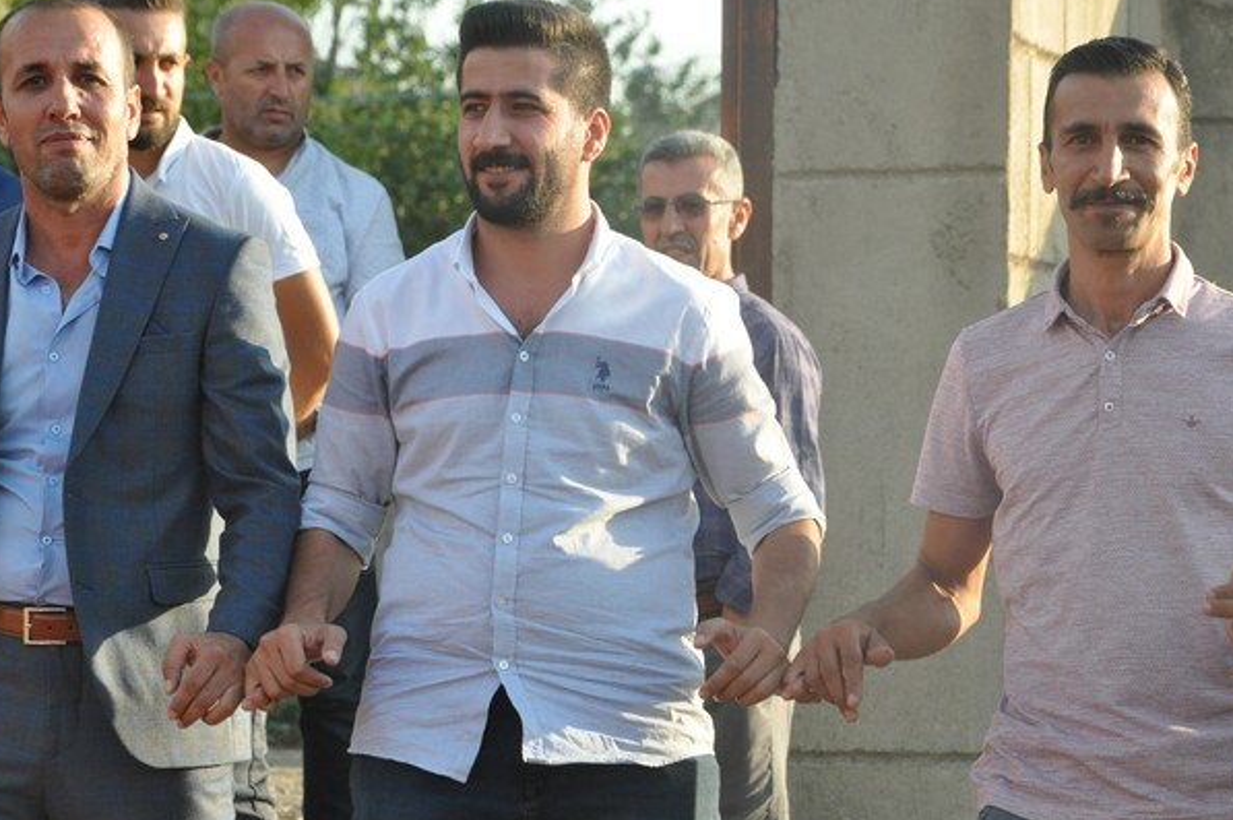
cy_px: 381
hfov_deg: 11.1
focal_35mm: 185
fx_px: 6317
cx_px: 593
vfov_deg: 7.4
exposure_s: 1/500
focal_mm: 105
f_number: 11
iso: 1250
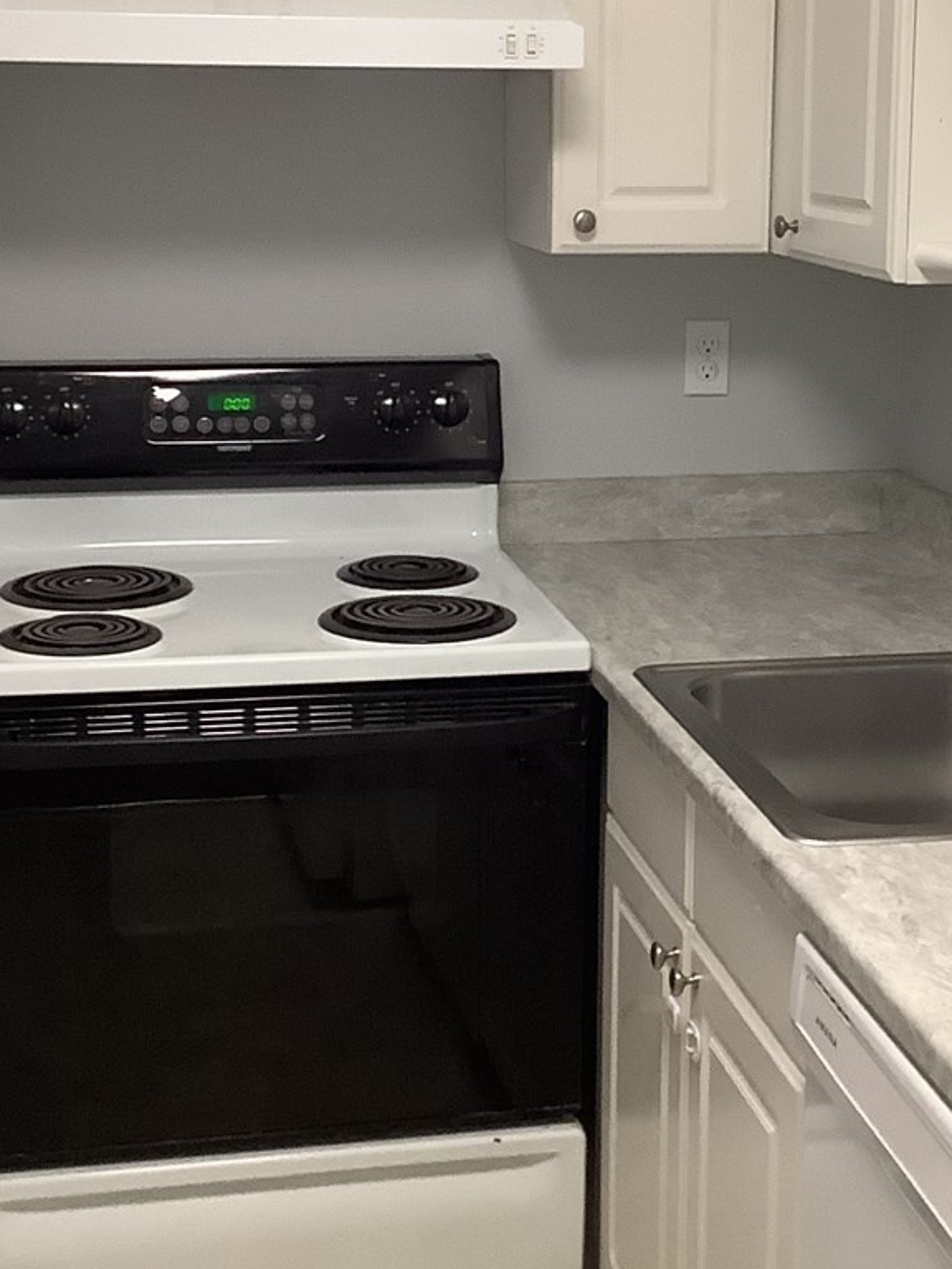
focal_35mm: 62
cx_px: 539
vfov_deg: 31.1
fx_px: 2273
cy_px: 478
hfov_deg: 23.6
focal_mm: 3.3
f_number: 2.4
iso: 160
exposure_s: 1/60
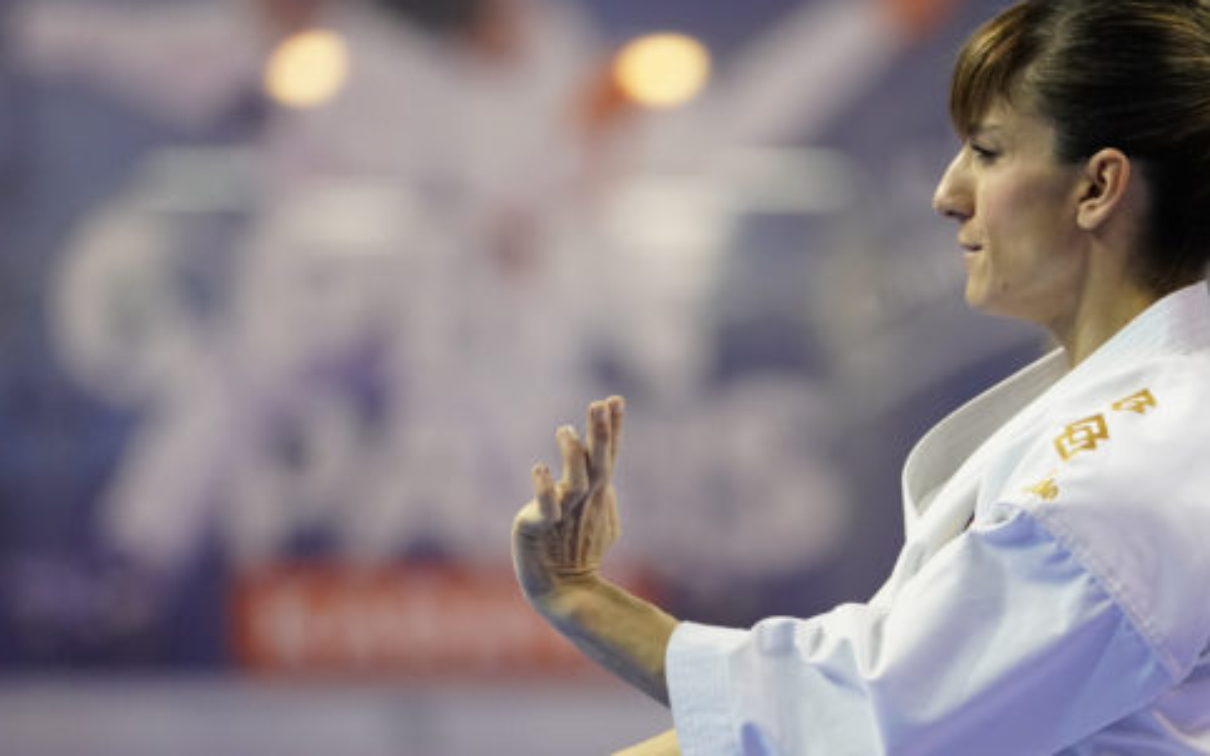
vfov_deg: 5.0
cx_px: 752
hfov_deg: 8.0
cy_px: 516
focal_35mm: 261
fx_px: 8608
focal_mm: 161
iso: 4000
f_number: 2.8
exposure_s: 1/1000
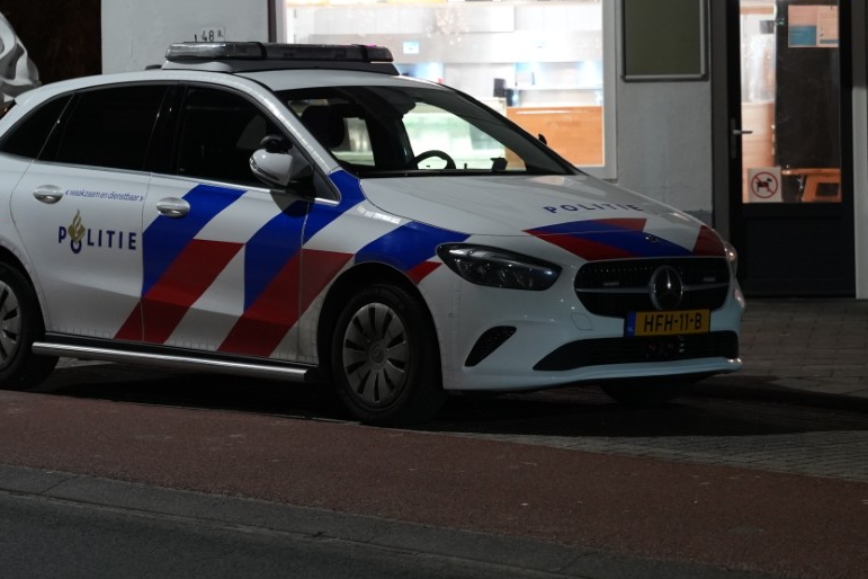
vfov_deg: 9.3
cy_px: 116
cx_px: 611
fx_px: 3544
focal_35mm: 147
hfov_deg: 13.9
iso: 1600
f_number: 2.8
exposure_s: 1/25
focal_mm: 70
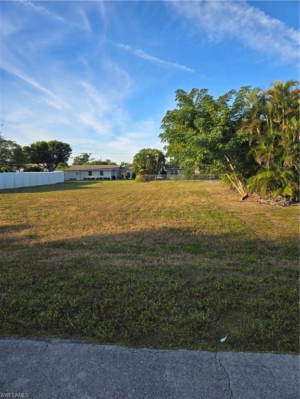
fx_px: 266
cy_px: 200
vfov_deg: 73.9
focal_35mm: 23
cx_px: 150
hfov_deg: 58.9
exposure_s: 1/711
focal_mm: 5.4
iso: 25
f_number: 1.8
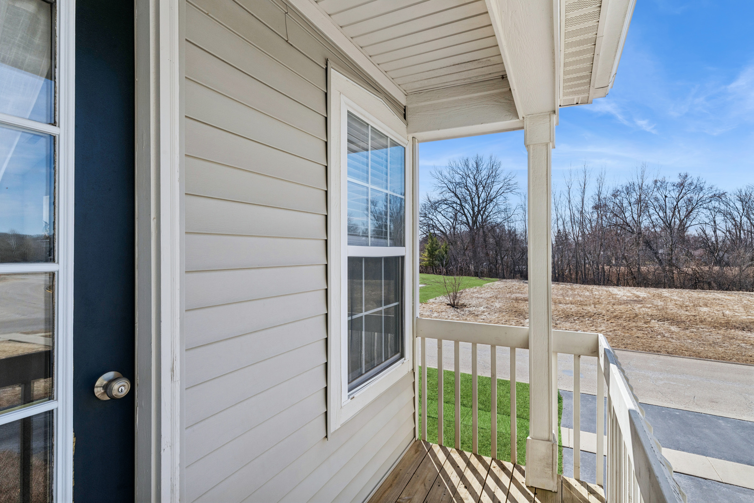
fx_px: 356
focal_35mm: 17
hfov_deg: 93.3
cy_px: 252
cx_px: 377
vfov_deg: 70.5
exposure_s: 1/320
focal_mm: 17
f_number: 11
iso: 200
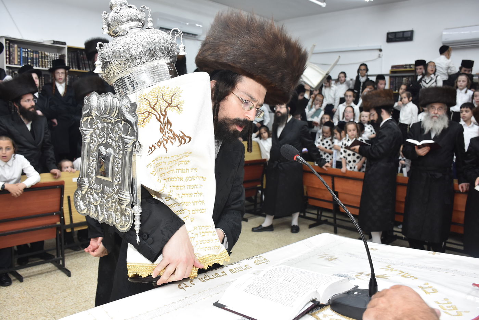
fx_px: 399
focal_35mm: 30
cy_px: 160
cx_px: 240
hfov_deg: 61.9
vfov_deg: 43.6
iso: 800
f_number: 5.6
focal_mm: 20
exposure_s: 1/125
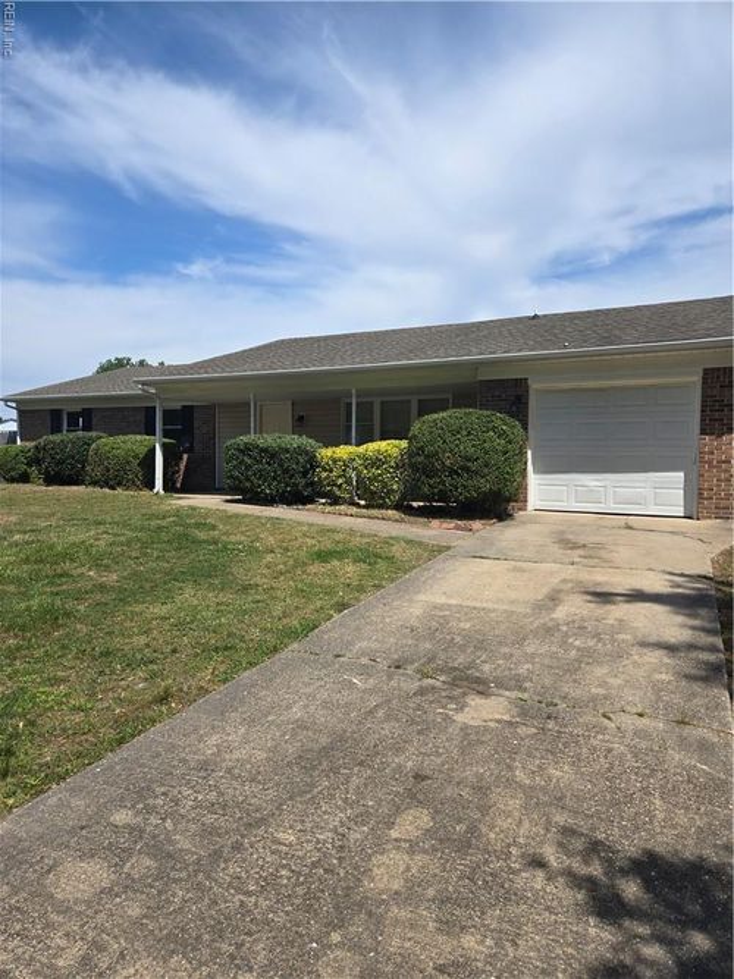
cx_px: 367
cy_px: 490
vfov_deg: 73.9
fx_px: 650
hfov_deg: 58.9
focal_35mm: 23
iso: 25
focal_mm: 5.4
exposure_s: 1/2730
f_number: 1.8
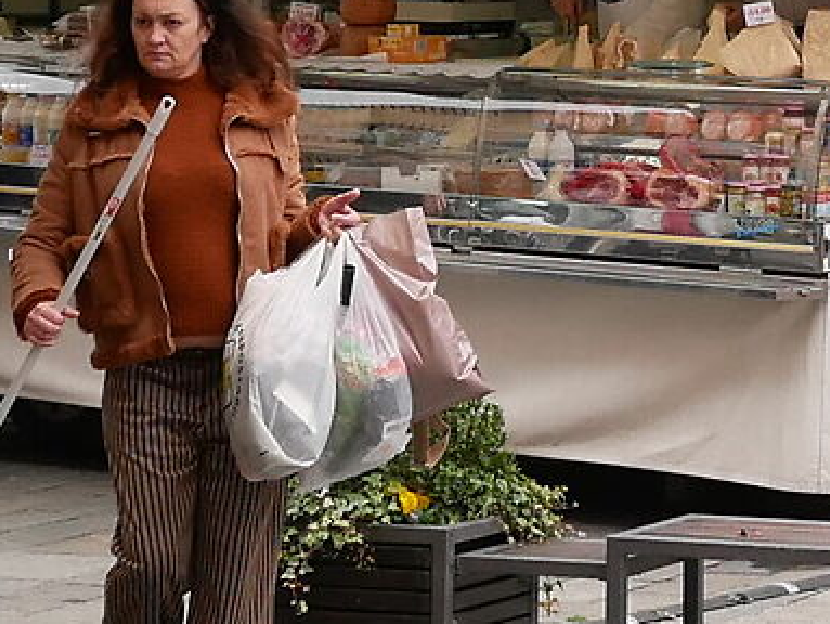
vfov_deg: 7.8
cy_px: -191
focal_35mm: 188
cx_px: 932
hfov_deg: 10.4
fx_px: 4512
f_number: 3.5
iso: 400
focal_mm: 15
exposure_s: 1/400
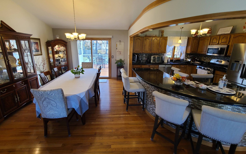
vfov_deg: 78.4
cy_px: 69
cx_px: 122
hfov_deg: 105.3
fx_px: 94
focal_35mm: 14
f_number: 2.2
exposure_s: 1/60
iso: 160
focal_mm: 2.2
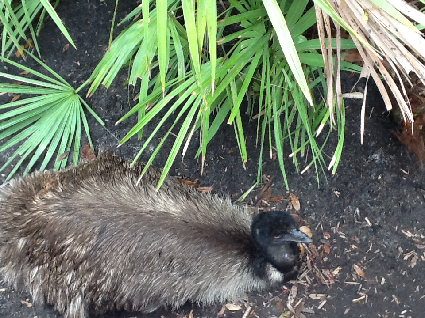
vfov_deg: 44.2
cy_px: 159
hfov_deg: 56.8
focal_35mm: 32
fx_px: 393
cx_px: 212
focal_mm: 2.03
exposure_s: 1/120
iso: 80
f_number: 2.4
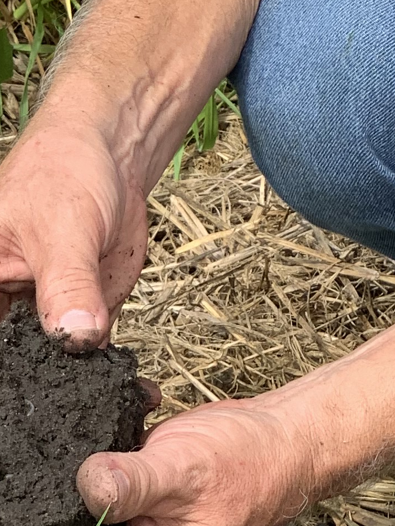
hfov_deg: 6.7
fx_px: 3346
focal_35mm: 220
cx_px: 504
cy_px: -38
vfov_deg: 8.9
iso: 16
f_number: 2.4
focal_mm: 6
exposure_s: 1/378
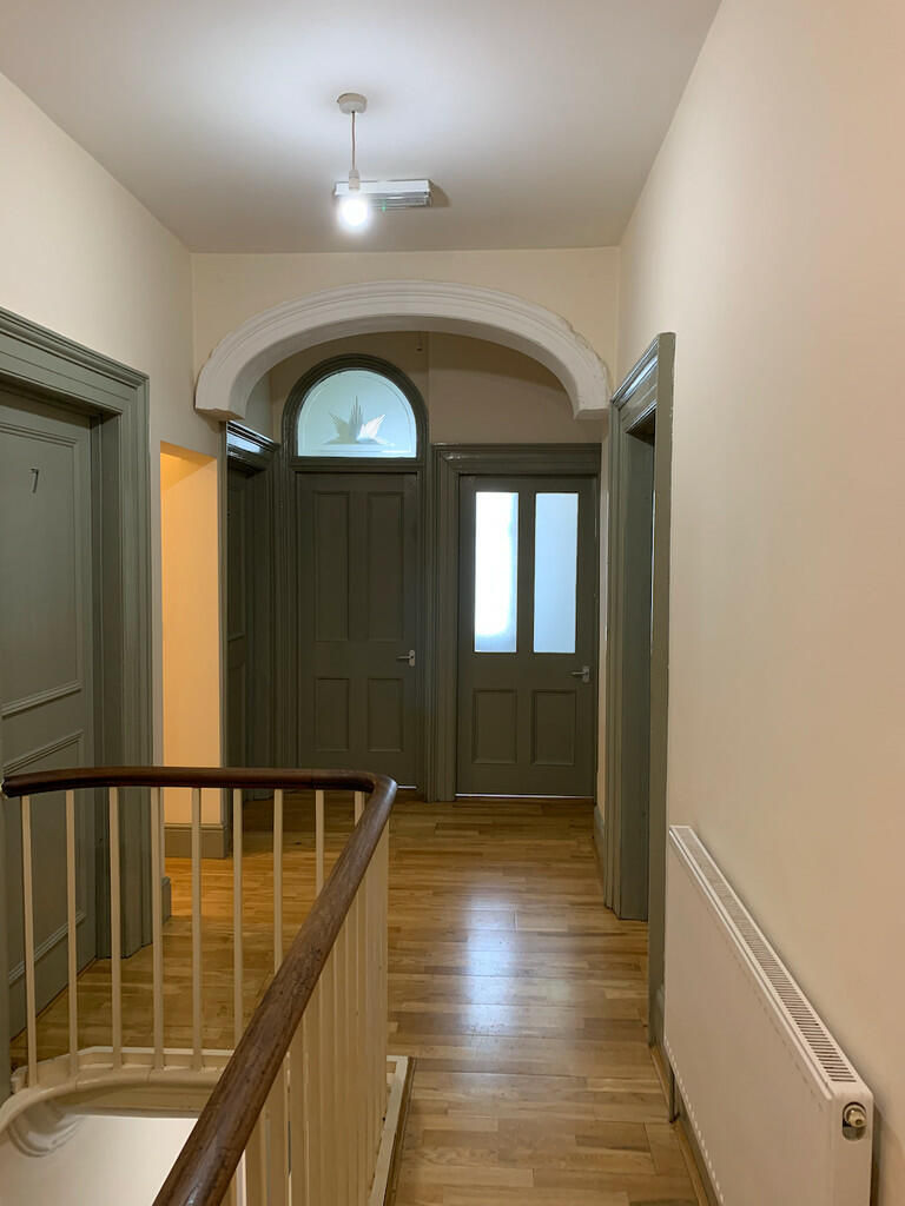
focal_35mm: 26
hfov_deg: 53.1
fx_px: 906
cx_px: 452
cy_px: 603
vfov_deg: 67.3
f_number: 1.8
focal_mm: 4.25
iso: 160
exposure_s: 1/50
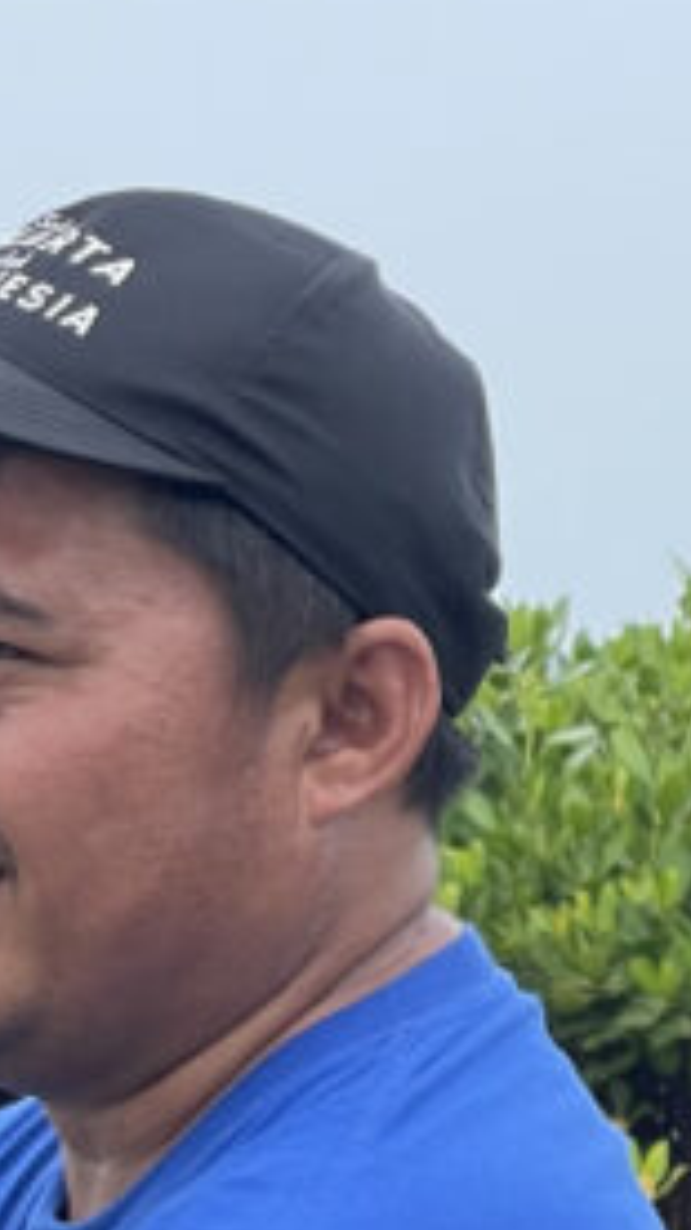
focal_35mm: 259
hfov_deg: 4.5
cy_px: 1359
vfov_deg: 8.3
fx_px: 8447
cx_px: -1123
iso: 20
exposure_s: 1/840
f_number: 2.2
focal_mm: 7.5
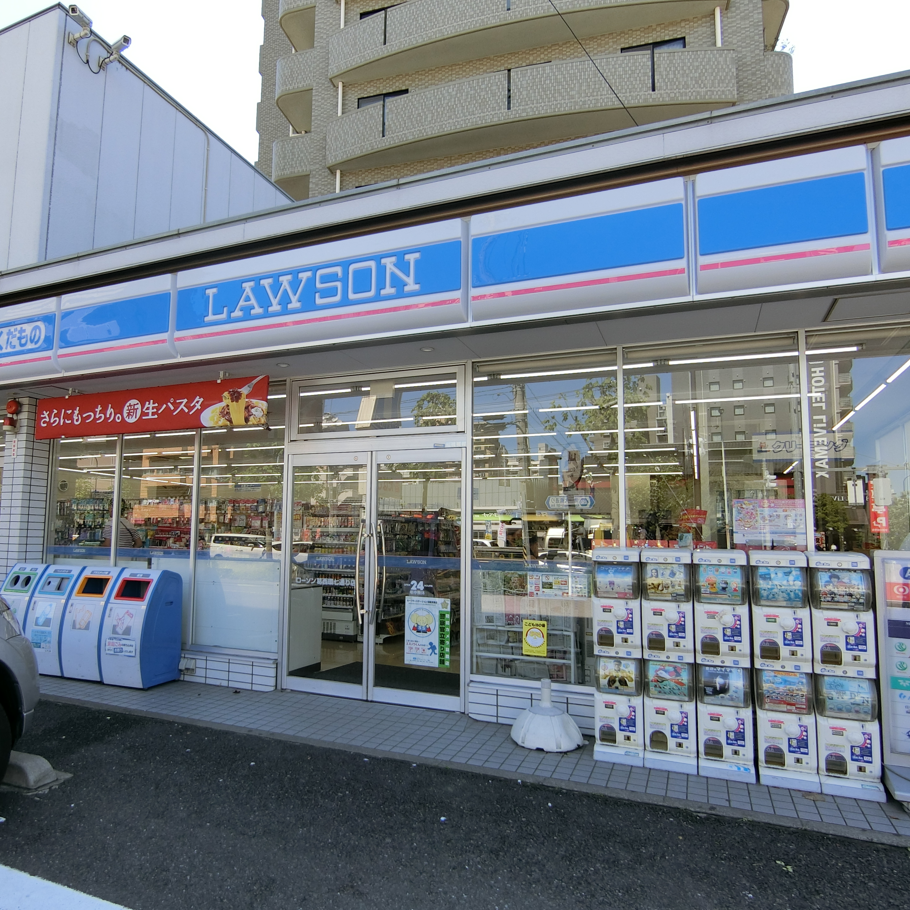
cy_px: 460
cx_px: 353
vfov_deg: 67.3
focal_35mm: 23
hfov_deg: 66.4
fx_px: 684
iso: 80
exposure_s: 1/400
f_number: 2.7
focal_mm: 4.06
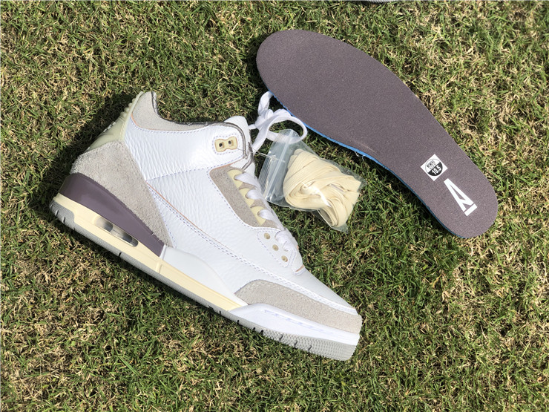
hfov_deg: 36.8
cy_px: 206
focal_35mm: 52
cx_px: 274
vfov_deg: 28.0
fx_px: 825
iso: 16
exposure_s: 1/1453
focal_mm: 6
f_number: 2.4
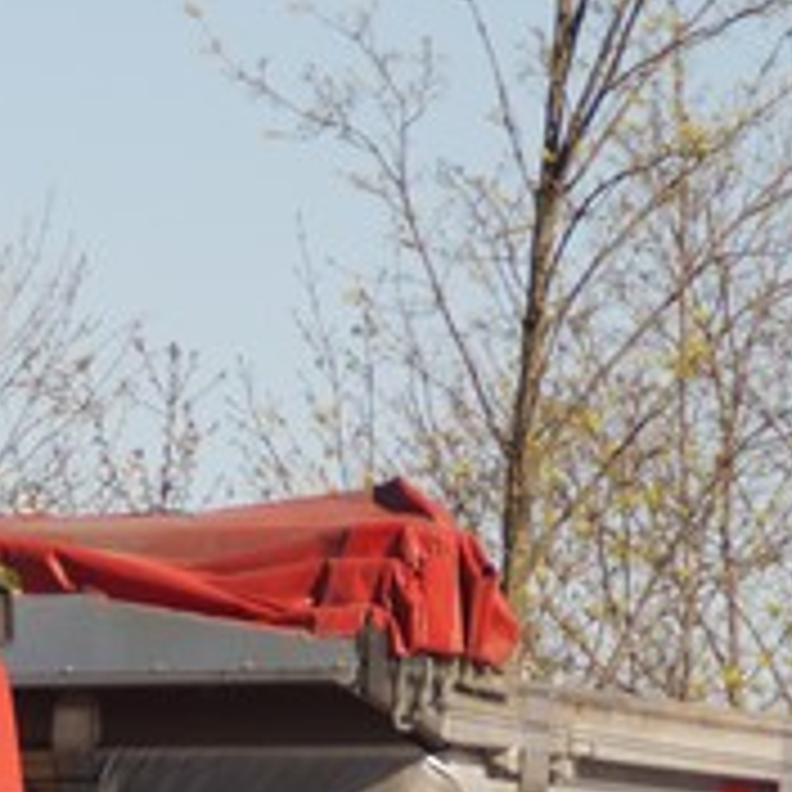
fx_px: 14962
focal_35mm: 578
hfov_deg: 3.0
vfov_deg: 3.0
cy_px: 1073
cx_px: -32
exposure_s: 1/1000
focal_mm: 100
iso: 200
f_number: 5.6
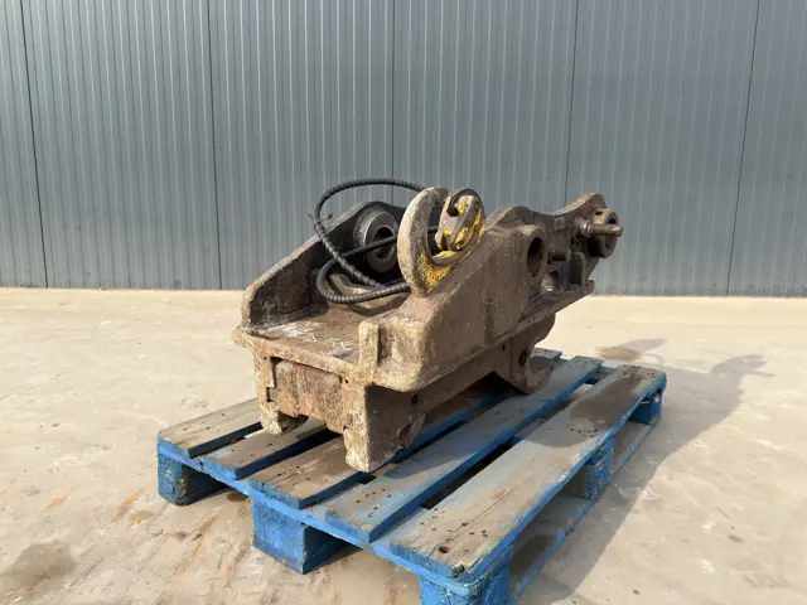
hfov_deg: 71.6
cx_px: 404
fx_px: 560
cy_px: 302
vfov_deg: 56.8
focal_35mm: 24
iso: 64
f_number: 1.78
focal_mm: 6.76
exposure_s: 1/1449
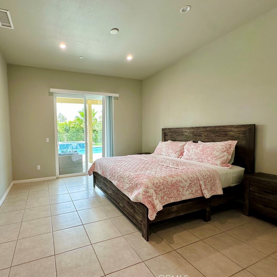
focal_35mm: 17
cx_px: 100
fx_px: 154
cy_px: 141
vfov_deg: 84.0
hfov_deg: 82.0
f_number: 2.2
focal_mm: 2.22
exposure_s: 1/120
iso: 80
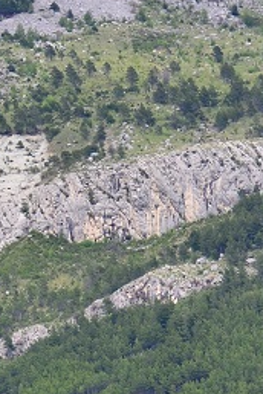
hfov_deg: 3.2
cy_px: 557
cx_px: 314
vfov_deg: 4.7
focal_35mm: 435
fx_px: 4766
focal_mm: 75
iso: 100
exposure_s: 1/320
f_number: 4.5
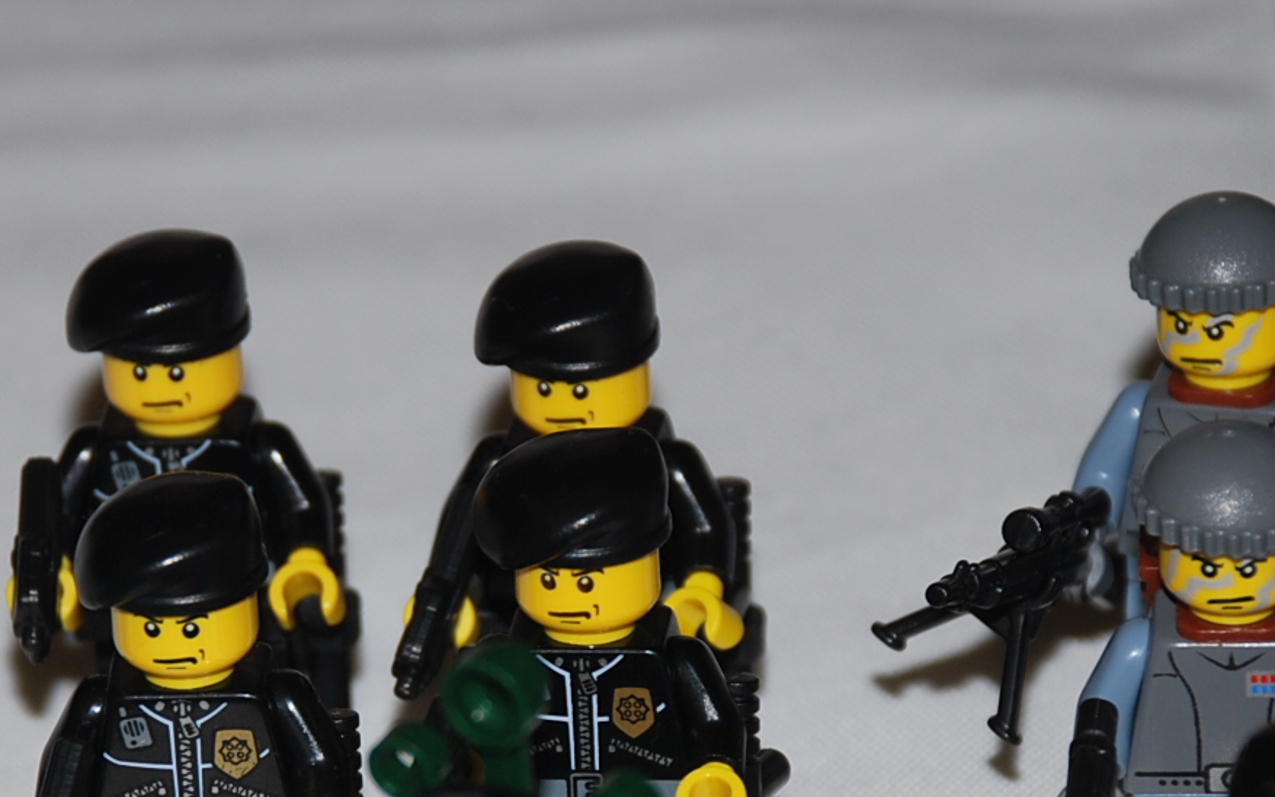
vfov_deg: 4.3
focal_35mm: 304
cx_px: 532
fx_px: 10563
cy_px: 628
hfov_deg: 6.9
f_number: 5.6
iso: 100
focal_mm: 90
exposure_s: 1/125
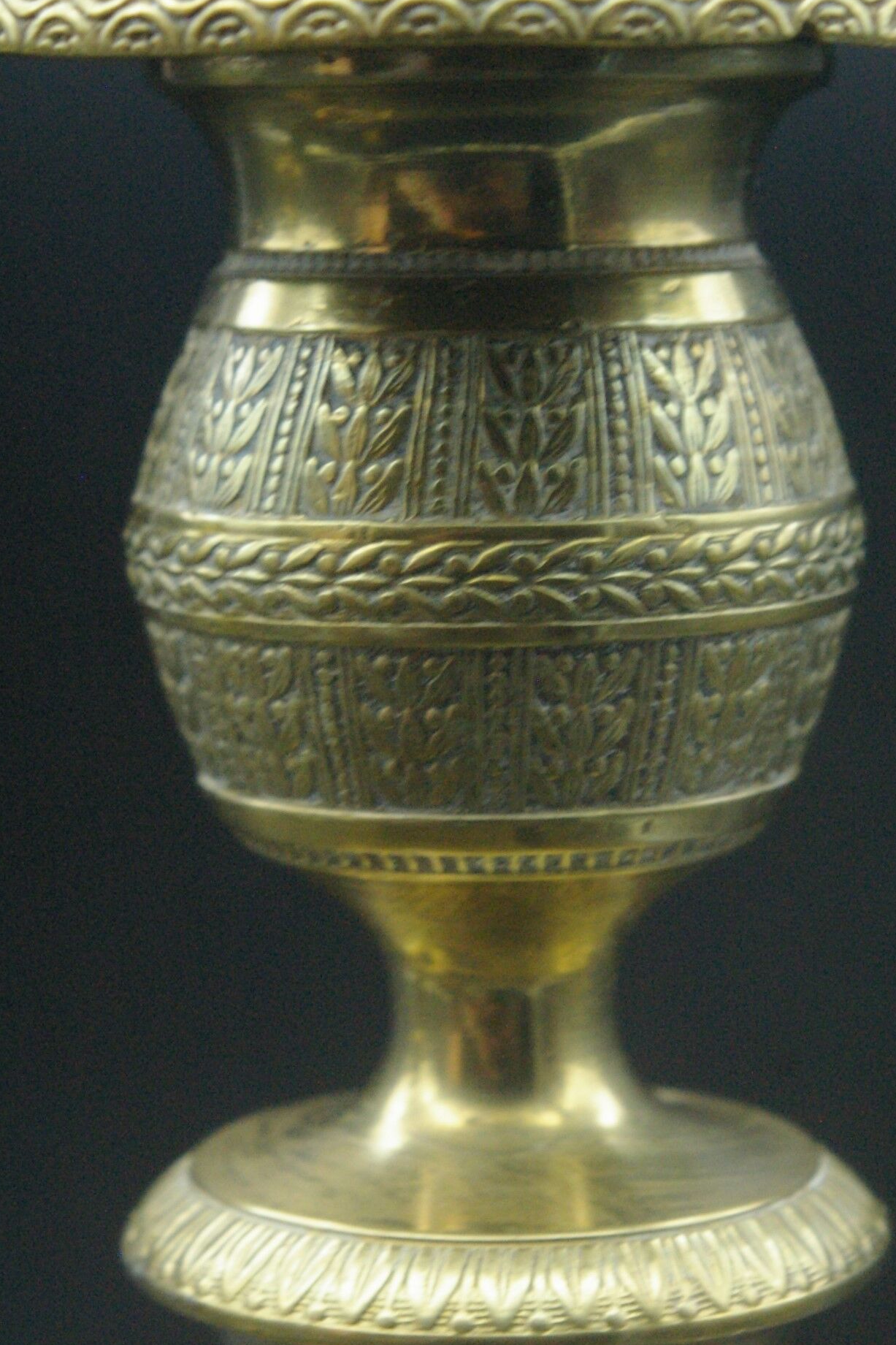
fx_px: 2203
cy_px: 782
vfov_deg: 33.9
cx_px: 490
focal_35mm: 59
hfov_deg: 23.0
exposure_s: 1/90
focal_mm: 26
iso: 1600
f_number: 6.7
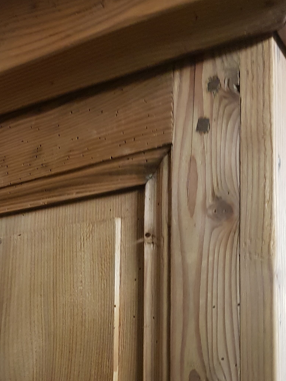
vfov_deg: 35.9
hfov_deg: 27.9
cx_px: 54
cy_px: 318
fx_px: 562
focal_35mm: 51
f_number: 1.7
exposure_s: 1/10
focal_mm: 4.2
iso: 320
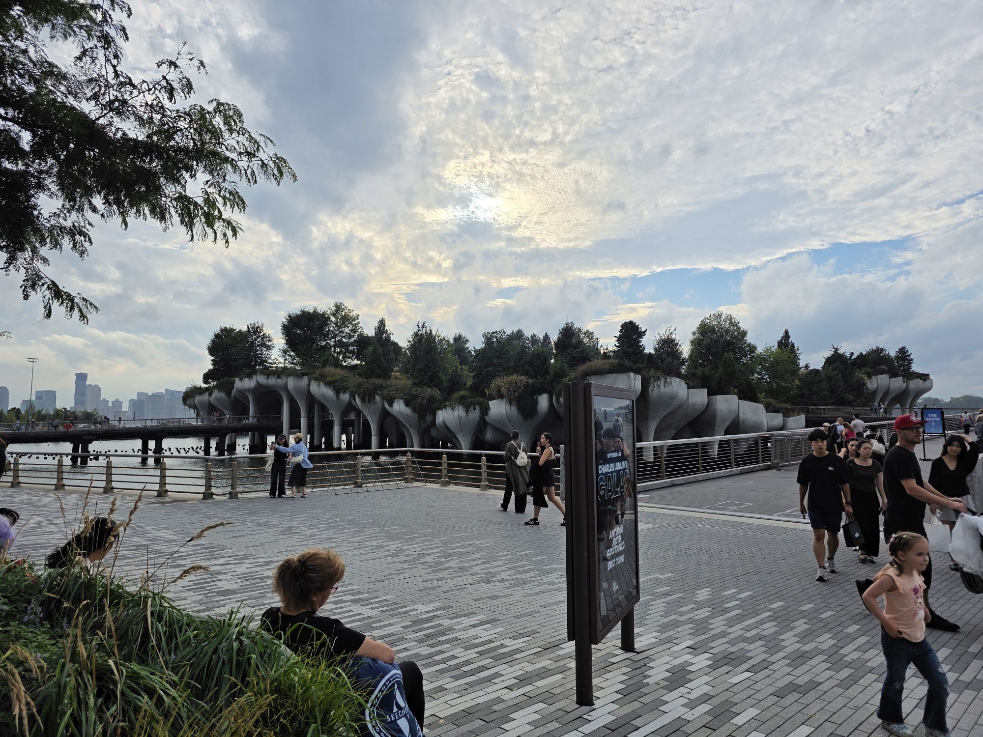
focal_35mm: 23
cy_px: 368
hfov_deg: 73.9
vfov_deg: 58.9
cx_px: 492
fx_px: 653
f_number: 1.7
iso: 50
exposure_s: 1/7944
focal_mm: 6.3
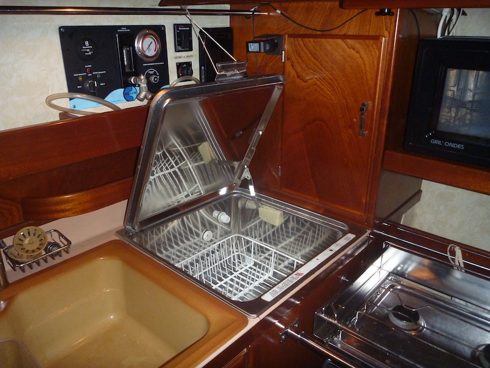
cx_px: 245
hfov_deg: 63.4
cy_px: 184
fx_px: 396
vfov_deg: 49.7
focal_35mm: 28
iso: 320
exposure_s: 1/30
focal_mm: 4.9
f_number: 3.3
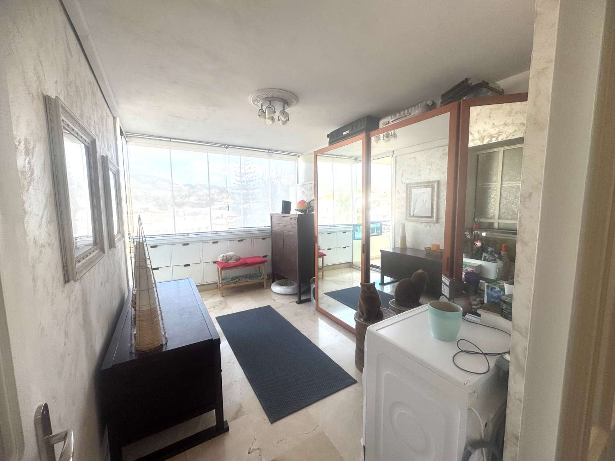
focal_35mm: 14
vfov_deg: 85.7
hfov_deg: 102.1
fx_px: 249
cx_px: 308
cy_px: 230
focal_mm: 2.22
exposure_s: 1/285
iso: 40
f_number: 2.2
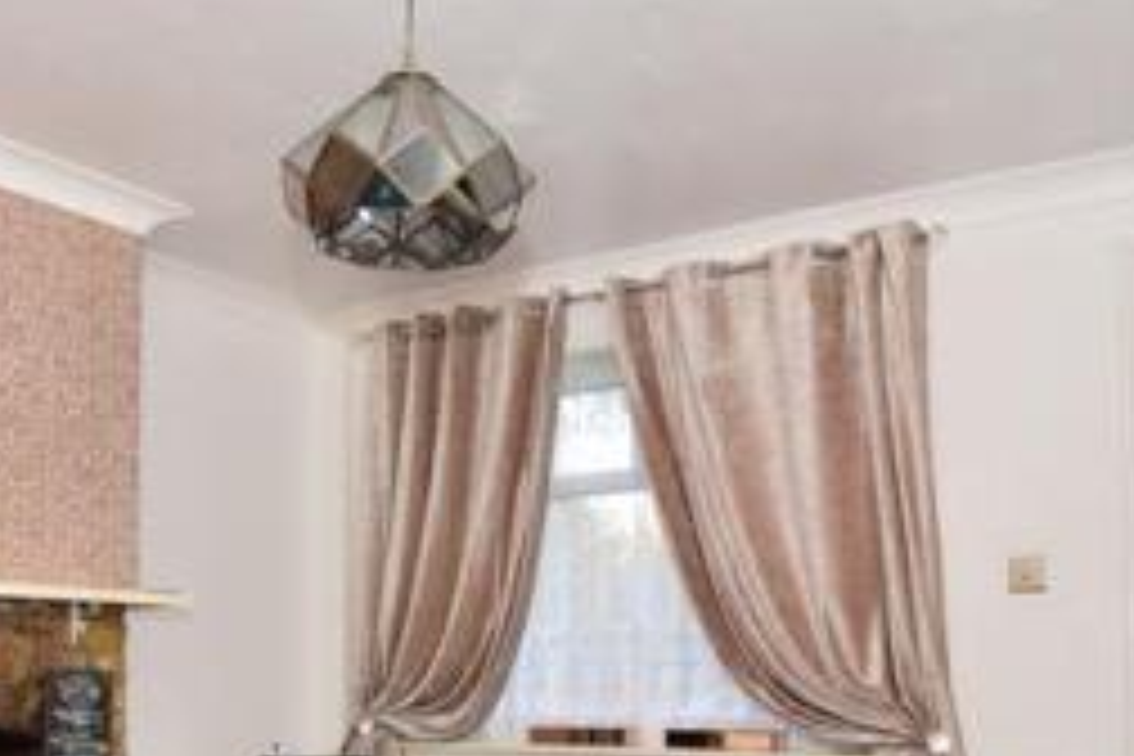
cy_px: 641
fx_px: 1228
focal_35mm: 39
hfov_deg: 49.4
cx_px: 482
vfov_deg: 32.9
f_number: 5
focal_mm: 10
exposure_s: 1/60
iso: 200
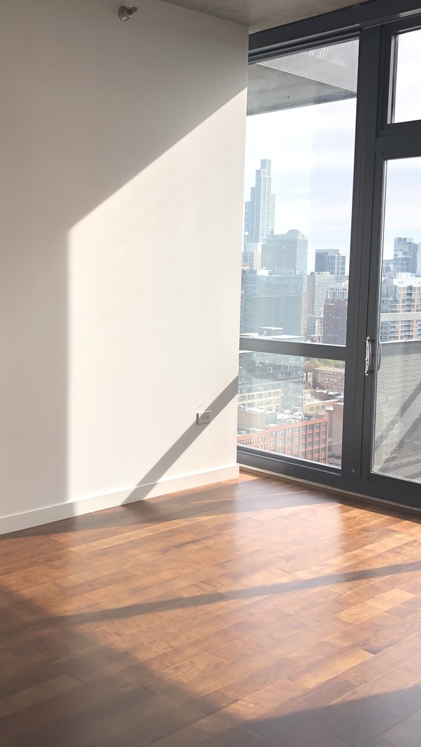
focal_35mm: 41
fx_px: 813
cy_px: 372
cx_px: 154
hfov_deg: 28.9
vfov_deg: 49.4
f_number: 1.8
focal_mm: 3.99
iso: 20
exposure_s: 1/395
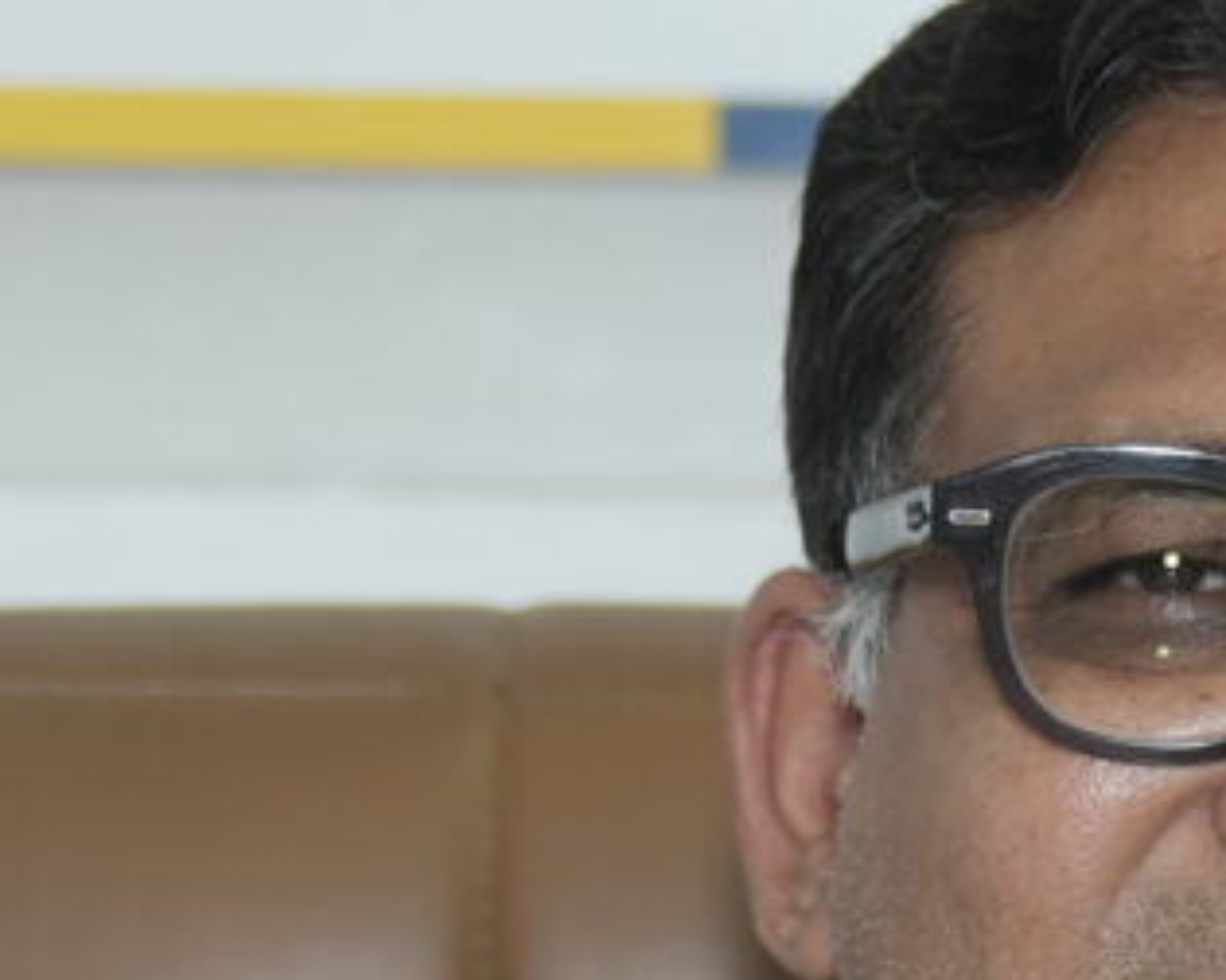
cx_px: 1292
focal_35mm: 328
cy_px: 1204
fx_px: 11901
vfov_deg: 4.7
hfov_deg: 5.9
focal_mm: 43
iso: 100
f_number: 2.8
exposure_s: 1/100
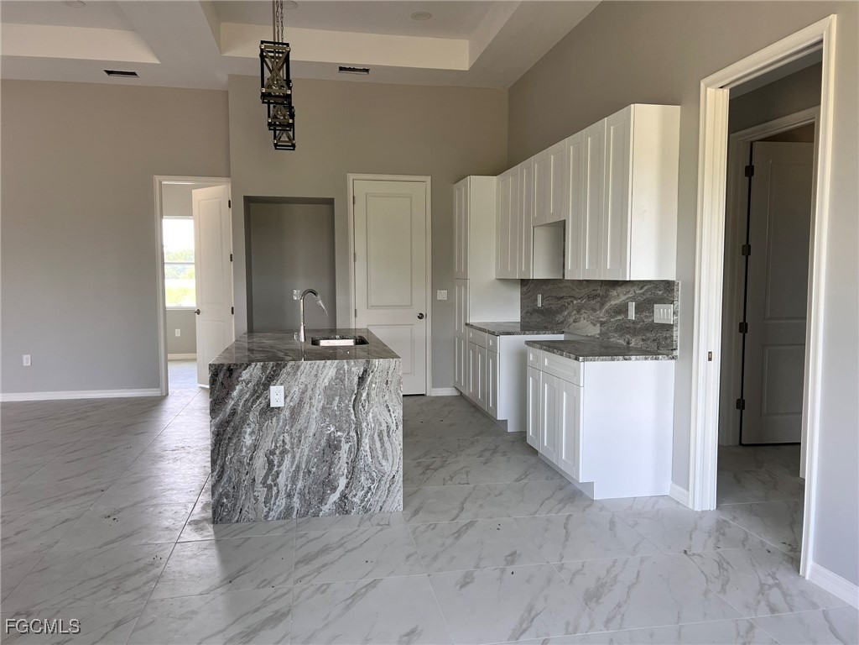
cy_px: 322
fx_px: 645
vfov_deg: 53.1
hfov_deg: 67.3
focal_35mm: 26
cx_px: 430
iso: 80
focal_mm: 5.7
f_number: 1.5
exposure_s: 1/121
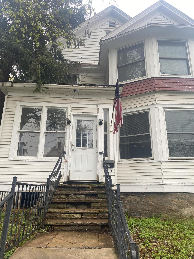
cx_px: 97
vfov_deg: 67.3
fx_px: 194
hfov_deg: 53.1
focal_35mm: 26
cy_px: 130
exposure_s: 1/398
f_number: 1.8
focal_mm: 4.25
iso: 32
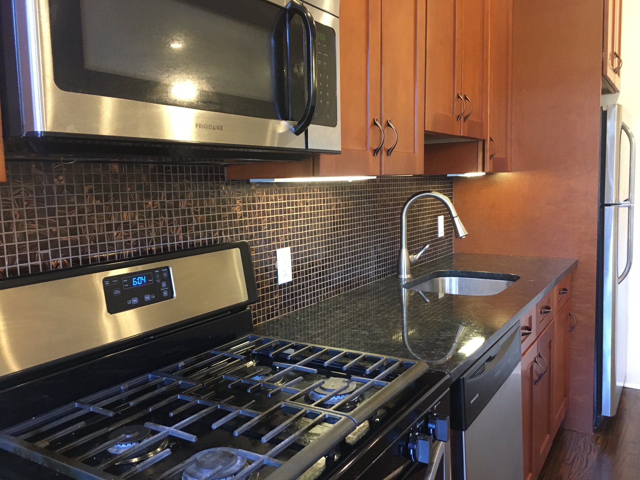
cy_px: 240
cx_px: 320
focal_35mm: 29
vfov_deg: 48.2
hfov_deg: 61.7
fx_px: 536
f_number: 2.2
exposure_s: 1/30
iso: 200
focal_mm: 4.15
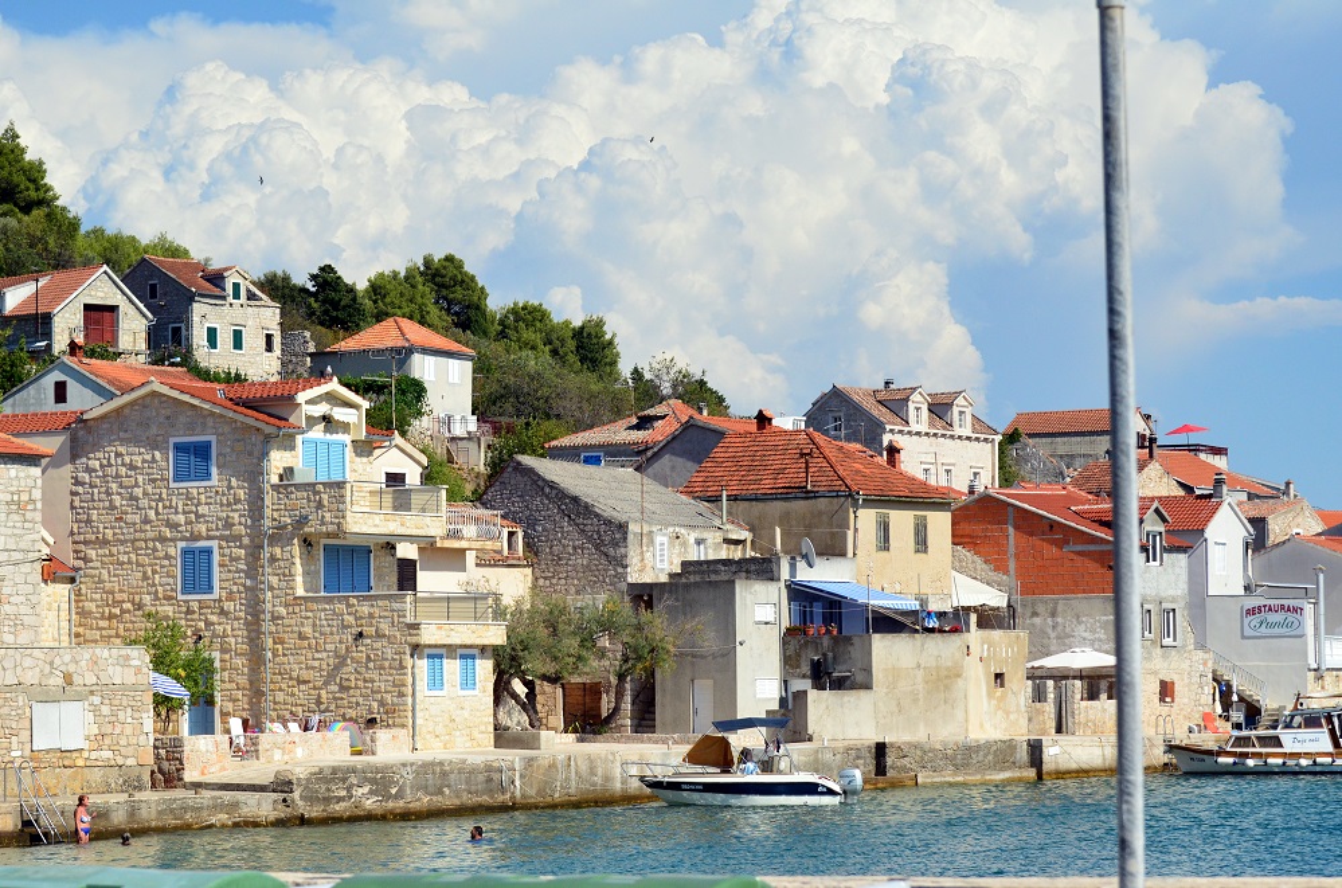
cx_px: 671
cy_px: 444
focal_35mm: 105
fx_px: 3905
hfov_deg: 19.5
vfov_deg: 13.0
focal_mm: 70
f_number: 5.6
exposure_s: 1/8000
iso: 1000
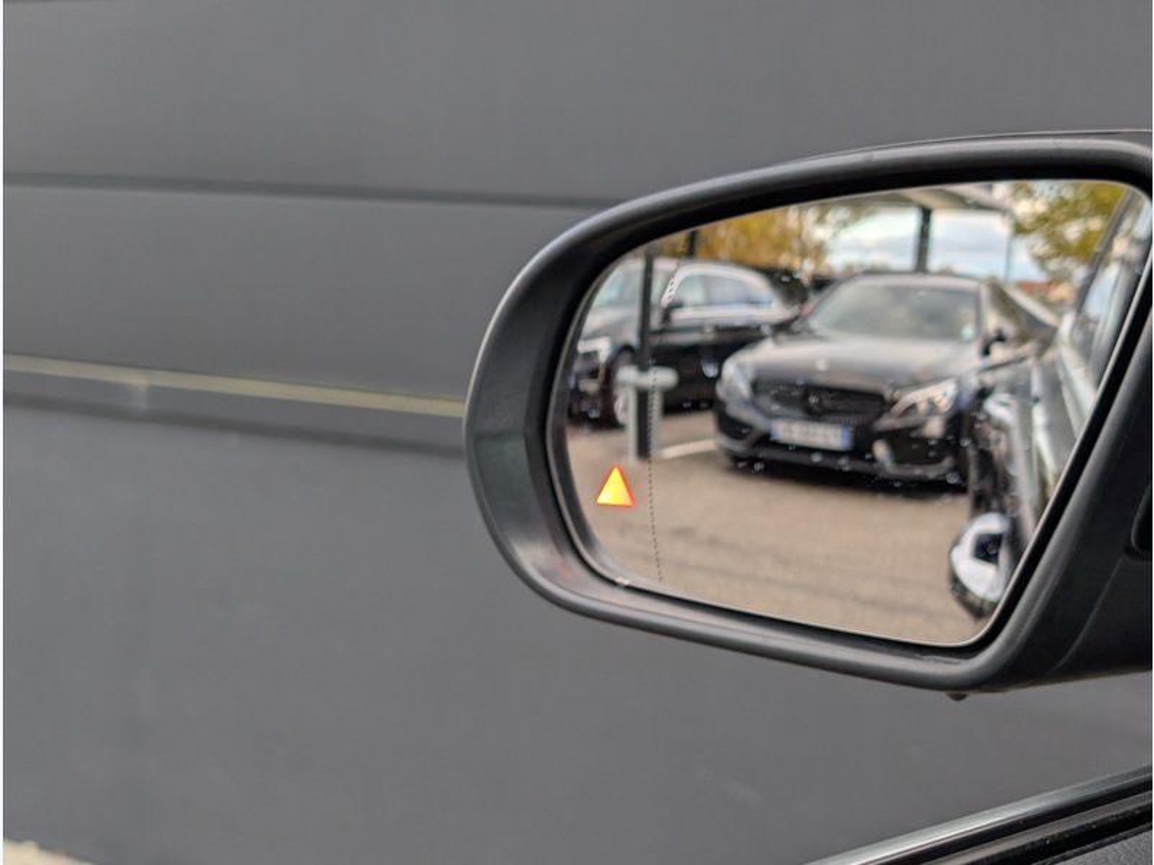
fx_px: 1634
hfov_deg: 38.9
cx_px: 577
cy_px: 432
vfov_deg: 29.7
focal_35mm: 49
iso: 32
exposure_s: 1/203
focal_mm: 6.9
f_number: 1.68
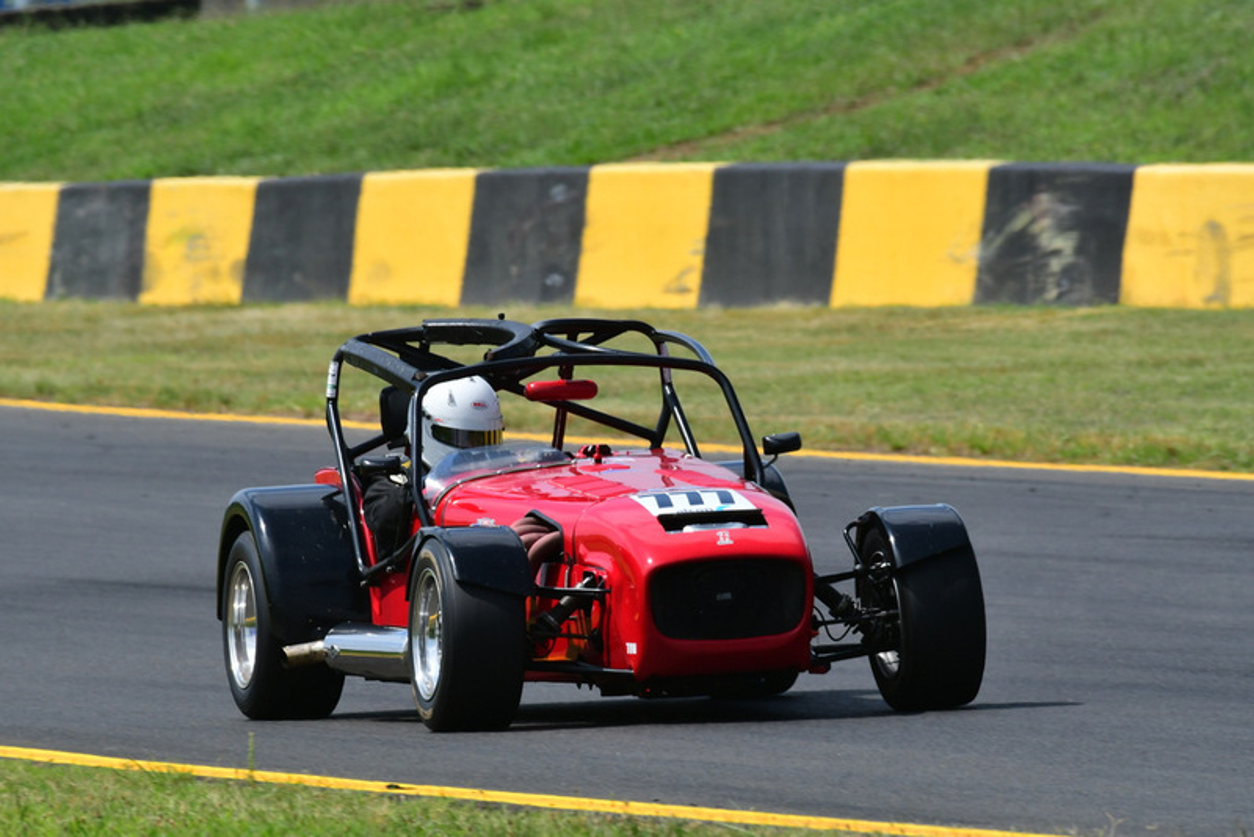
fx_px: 26133
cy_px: 418
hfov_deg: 2.7
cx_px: 627
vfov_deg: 1.8
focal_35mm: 750
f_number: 14
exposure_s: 1/640
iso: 500
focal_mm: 500
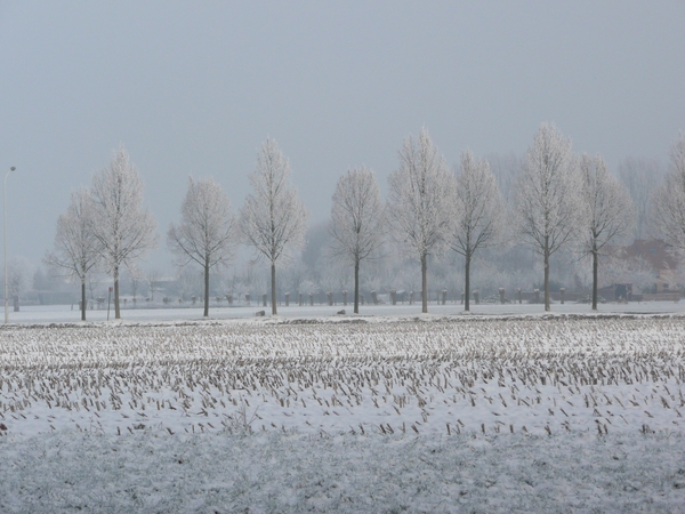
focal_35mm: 141
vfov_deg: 10.5
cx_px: 342
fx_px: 2790
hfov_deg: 14.0
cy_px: 257
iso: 100
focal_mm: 23.1
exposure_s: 1/400
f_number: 4.8
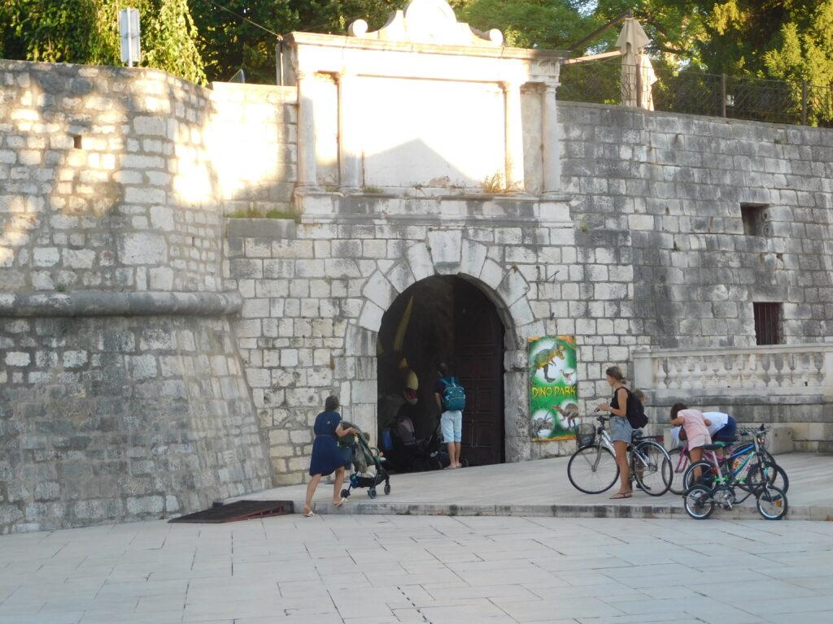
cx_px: 416
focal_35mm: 71
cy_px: 312
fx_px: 1709
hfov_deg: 27.4
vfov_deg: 20.7
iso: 125
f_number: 4.3
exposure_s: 1/100
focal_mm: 12.6
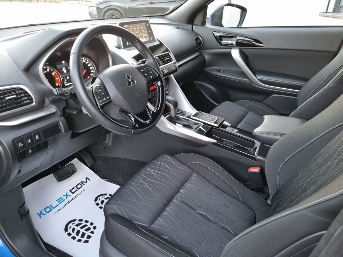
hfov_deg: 67.3
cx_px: 172
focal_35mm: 26
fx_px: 258
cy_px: 128
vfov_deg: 53.1
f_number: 1.8
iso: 500
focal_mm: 5.4
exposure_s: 1/50
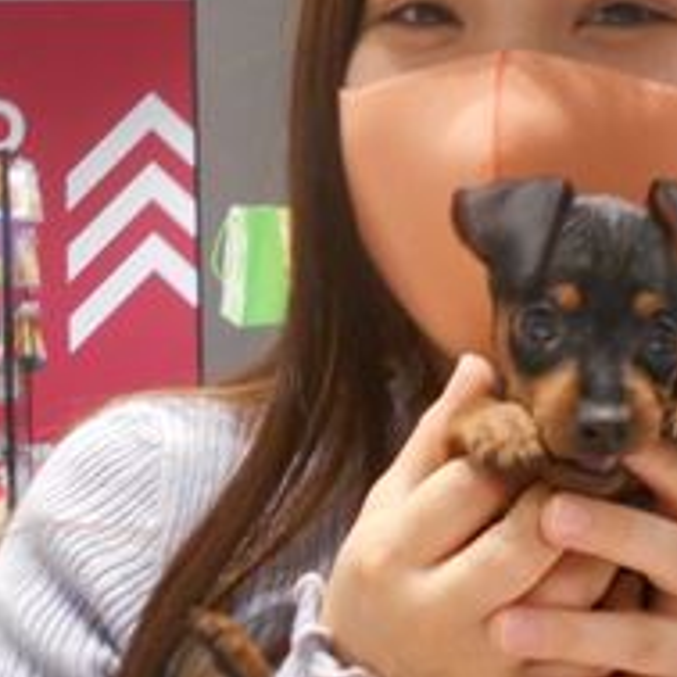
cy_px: 340
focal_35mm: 73
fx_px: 1615
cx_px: 491
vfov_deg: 23.7
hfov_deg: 23.5
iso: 320
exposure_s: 1/30
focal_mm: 4.6
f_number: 3.2
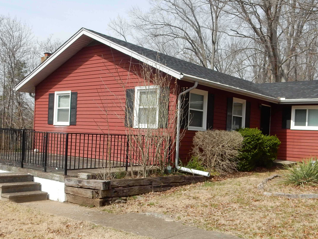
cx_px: 178
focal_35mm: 39
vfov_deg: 36.7
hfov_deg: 47.8
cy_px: 141
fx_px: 358
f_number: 3.7
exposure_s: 1/1250
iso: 125
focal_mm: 4.5
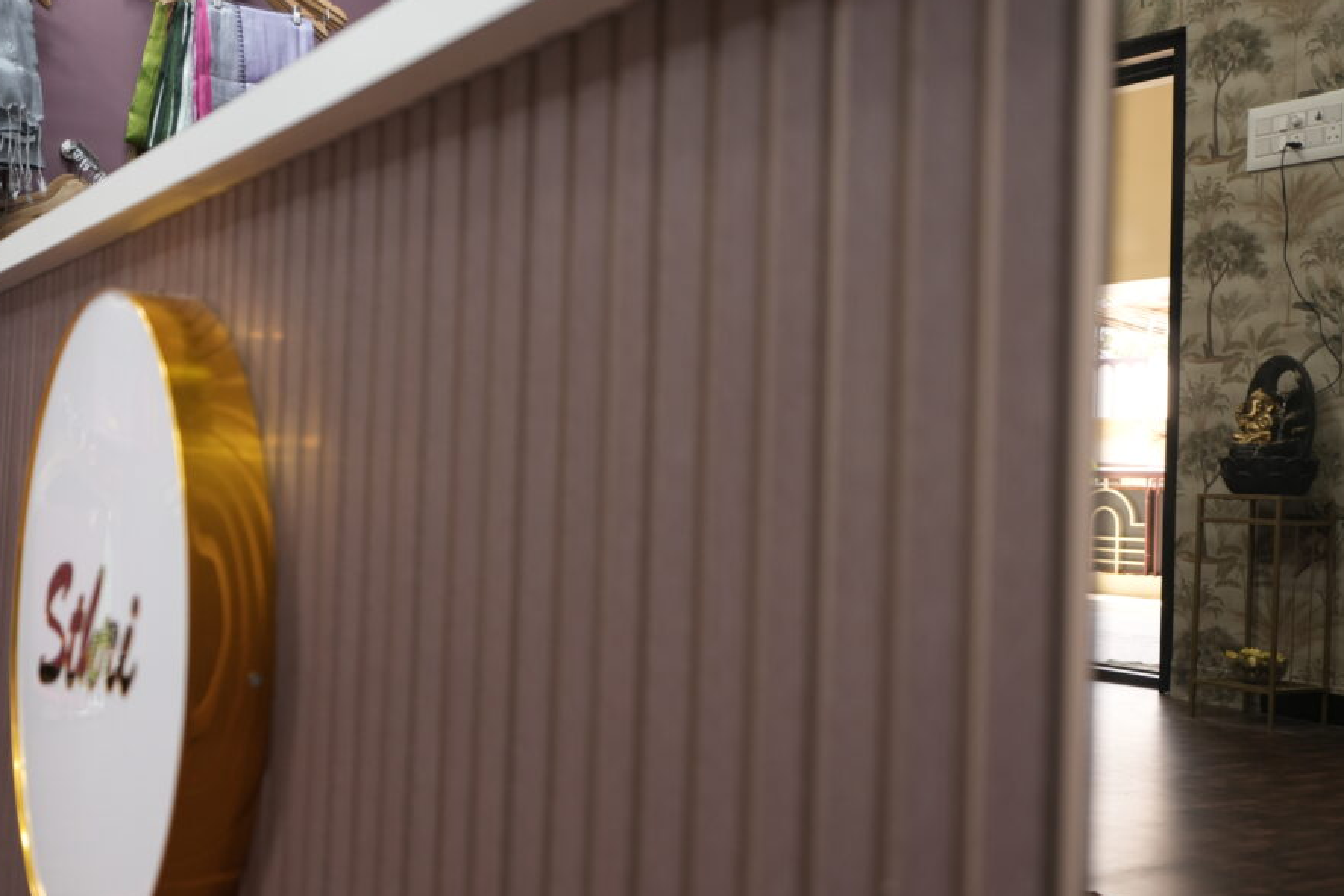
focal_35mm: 38
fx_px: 1418
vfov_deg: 35.1
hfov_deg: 50.7
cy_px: 474
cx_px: 681
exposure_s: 1/100
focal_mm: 21.9
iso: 400
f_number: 2.8
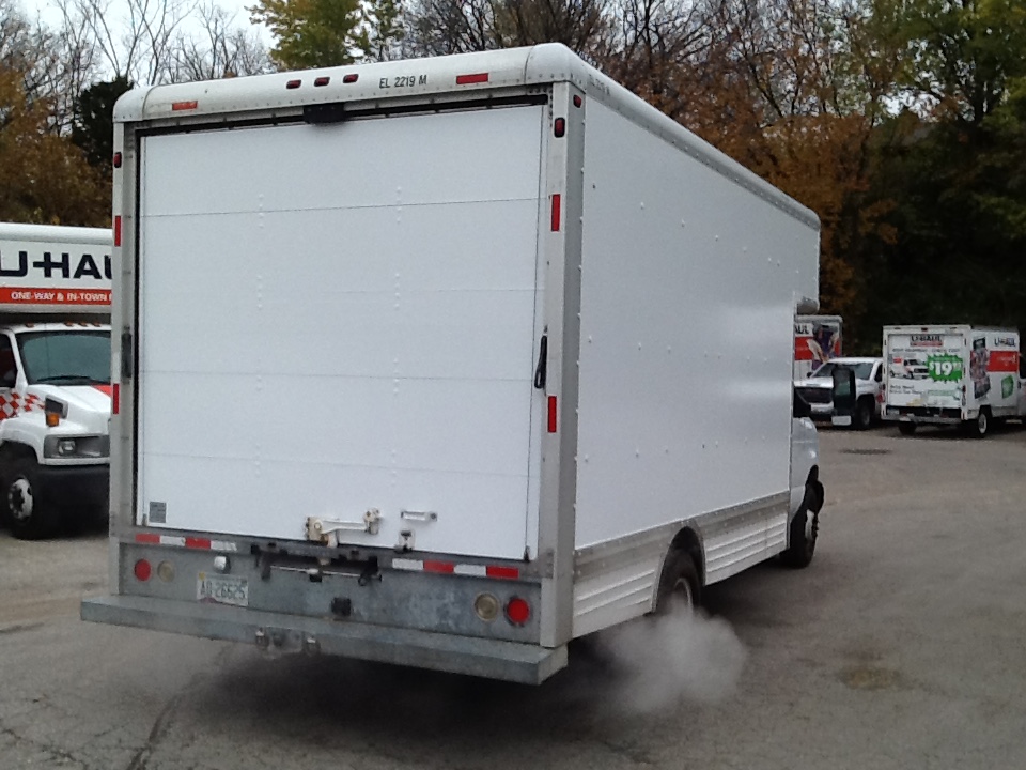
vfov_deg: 32.9
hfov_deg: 42.9
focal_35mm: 44
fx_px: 1304
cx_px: 513
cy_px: 385
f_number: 2.4
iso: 40
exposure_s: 1/723
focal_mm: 2.03
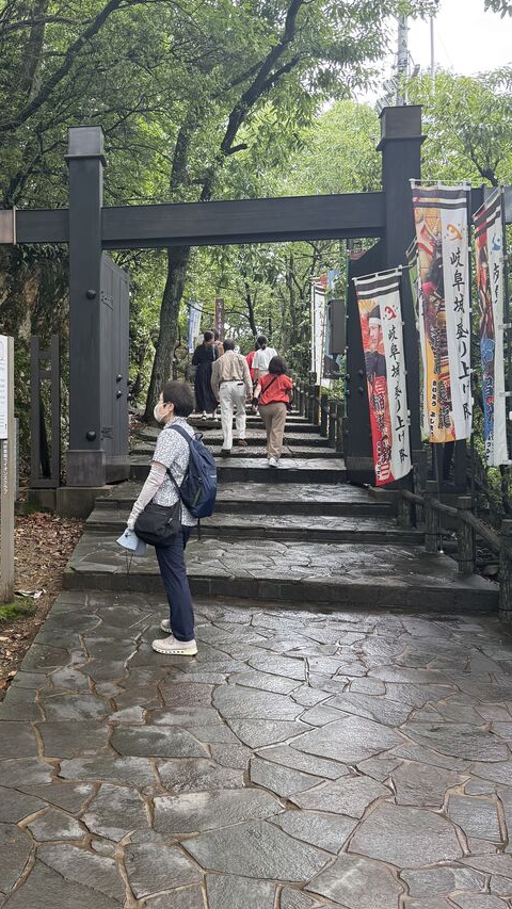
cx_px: 75
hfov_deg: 32.4
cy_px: 427
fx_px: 844
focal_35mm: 35
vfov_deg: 56.6
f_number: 1.78
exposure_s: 1/232
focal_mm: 6.76
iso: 100
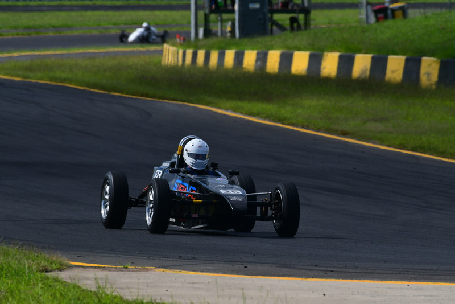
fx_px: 9103
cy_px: 152
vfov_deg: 1.9
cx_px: 228
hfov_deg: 2.9
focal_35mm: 720
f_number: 11
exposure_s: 1/640
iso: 250
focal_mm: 480
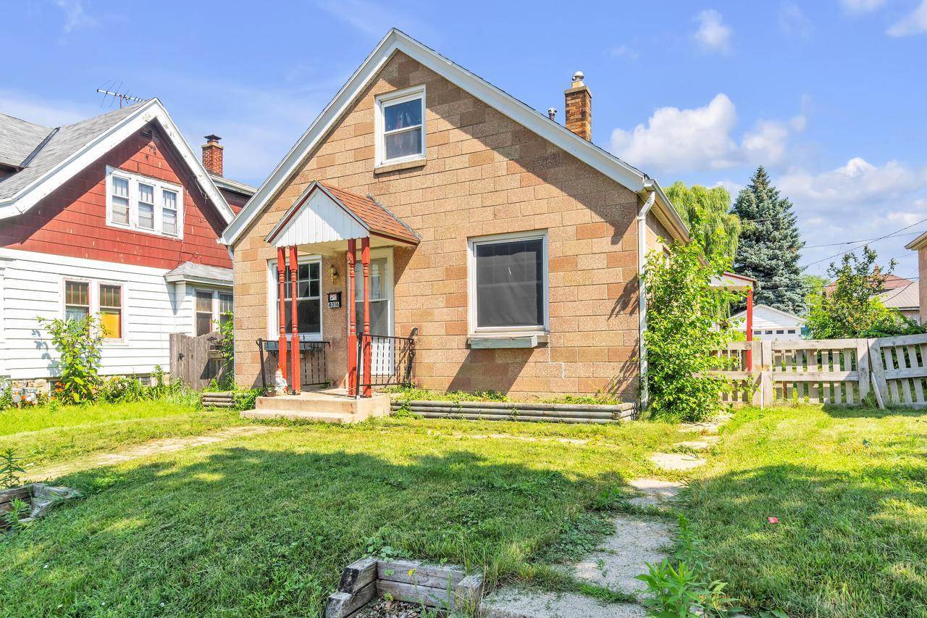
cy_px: 309
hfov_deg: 81.2
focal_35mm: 21
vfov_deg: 59.5
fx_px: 541
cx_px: 464
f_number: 9
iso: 100
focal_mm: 14
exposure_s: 1/100
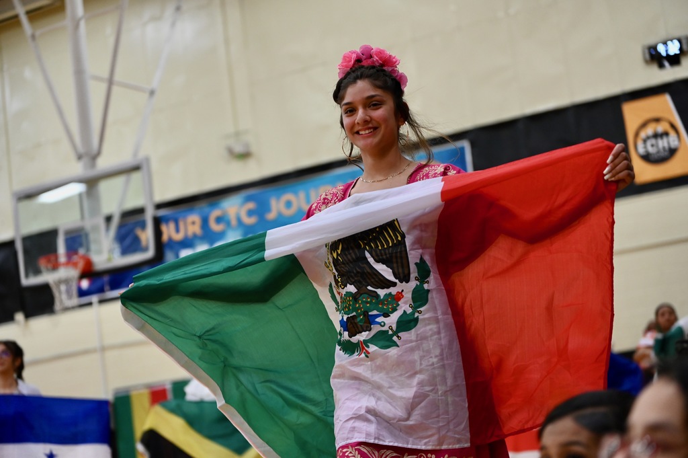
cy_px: 229
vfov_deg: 19.4
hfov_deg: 28.9
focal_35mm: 70
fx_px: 1337
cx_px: 344
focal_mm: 70
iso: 2500
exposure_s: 1/320
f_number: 2.8
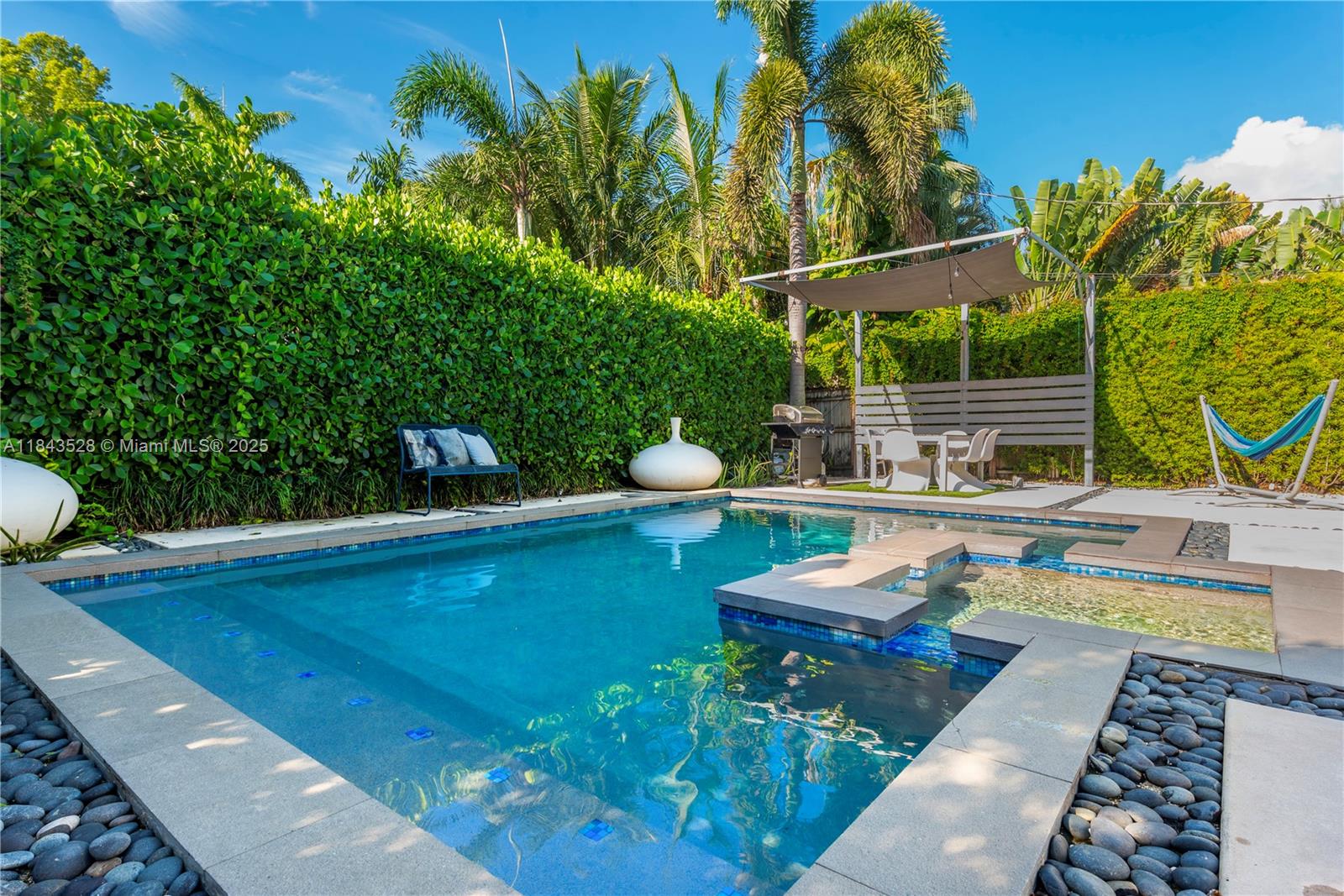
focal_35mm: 18
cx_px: 672
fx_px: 672
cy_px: 448
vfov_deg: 67.4
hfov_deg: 90.0
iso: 100
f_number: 8
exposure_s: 1/50
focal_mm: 18
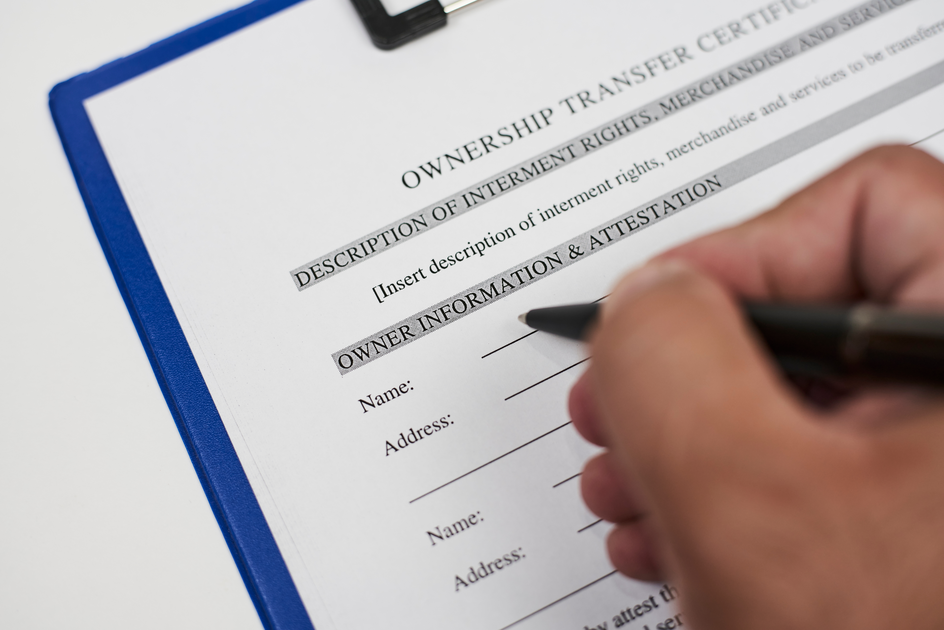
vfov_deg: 27.0
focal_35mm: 50
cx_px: 472
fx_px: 1311
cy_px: 315
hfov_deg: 39.6
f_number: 3.5
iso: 320
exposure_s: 1/125
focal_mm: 50
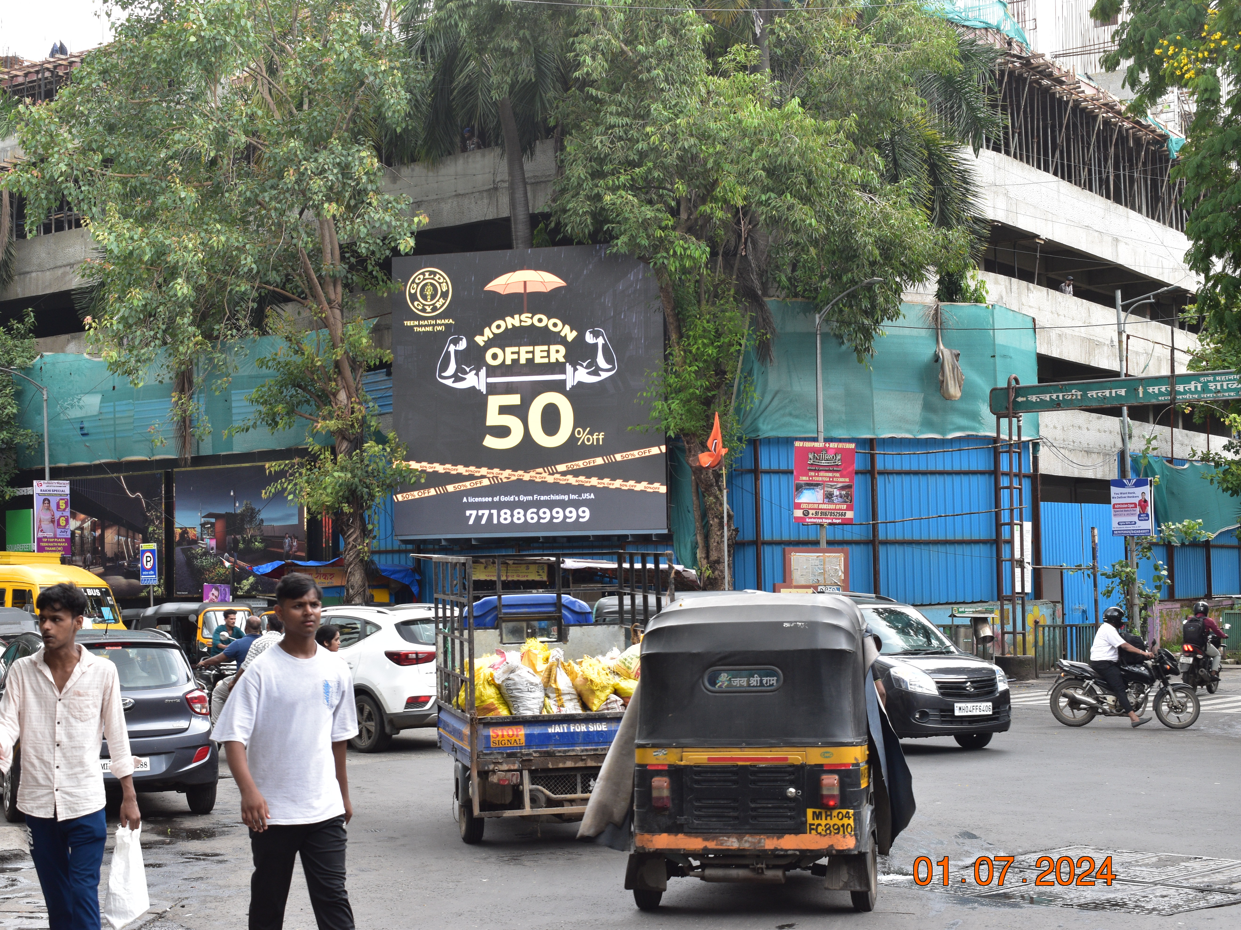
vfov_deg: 26.1
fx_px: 2008
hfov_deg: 34.3
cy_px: 470
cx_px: 541
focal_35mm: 56
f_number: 9
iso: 400
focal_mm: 34
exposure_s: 1/125
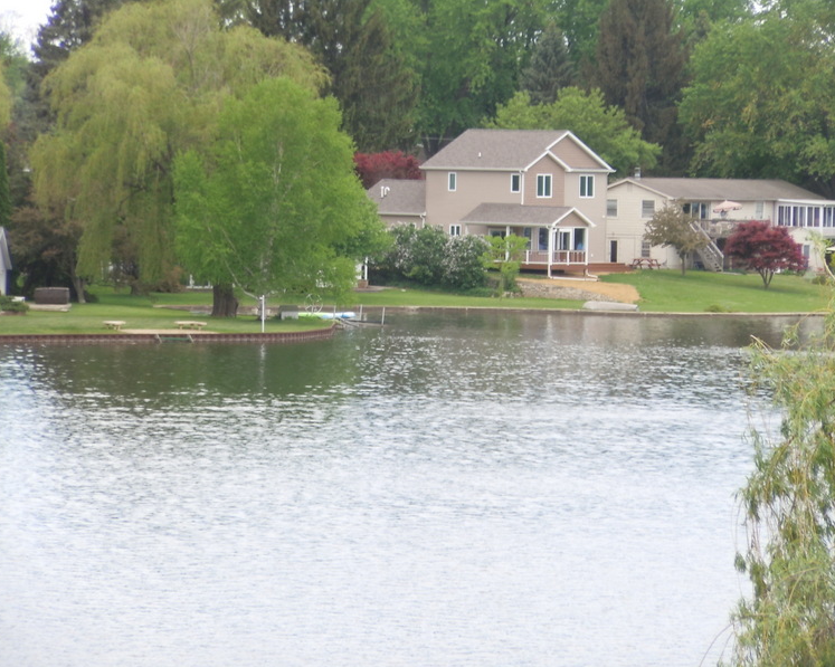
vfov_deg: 7.5
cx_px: 430
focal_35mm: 205
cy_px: 334
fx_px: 5064
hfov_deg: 9.4
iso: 100
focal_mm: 35
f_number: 5.6
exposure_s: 1/125
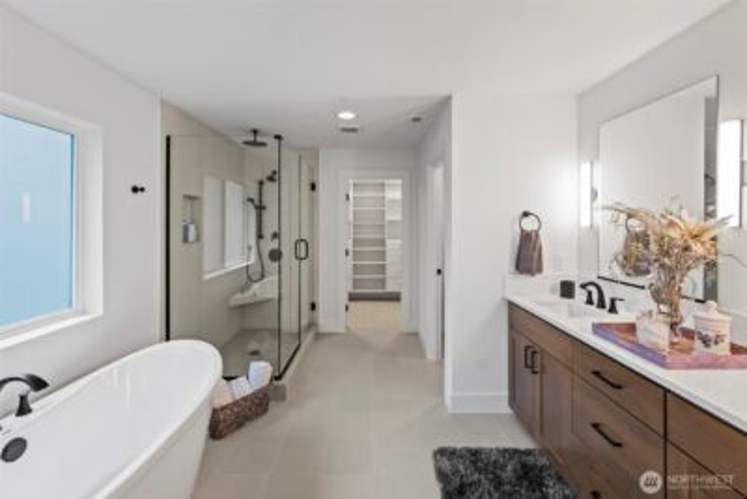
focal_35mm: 14
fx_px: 291
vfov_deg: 81.3
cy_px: 250
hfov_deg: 104.2
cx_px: 374
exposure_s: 1/2.5
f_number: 8
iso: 50
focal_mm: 14
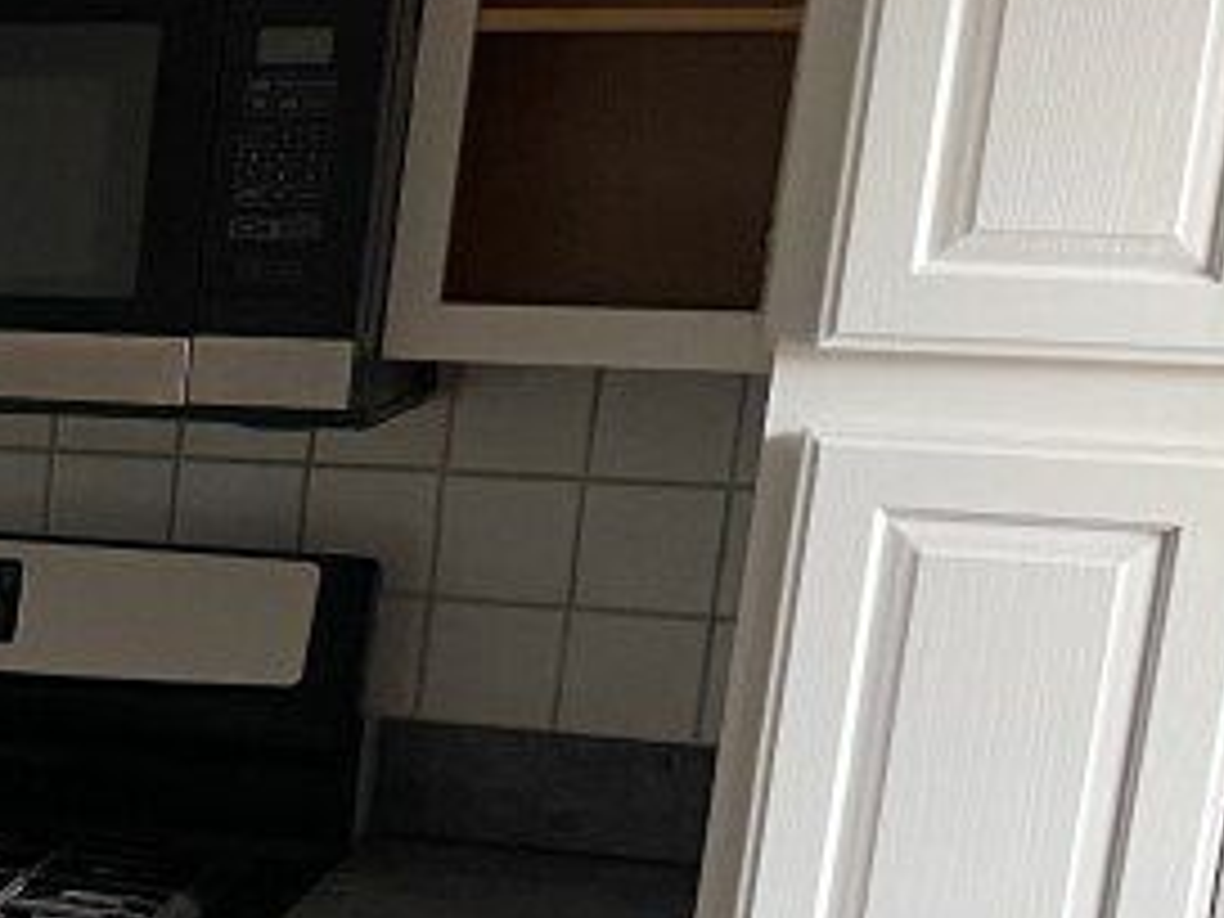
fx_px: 3465
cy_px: 972
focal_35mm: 98
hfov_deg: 16.5
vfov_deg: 14.8
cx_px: -1030
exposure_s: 1/78
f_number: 1.6
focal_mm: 4.2
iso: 125
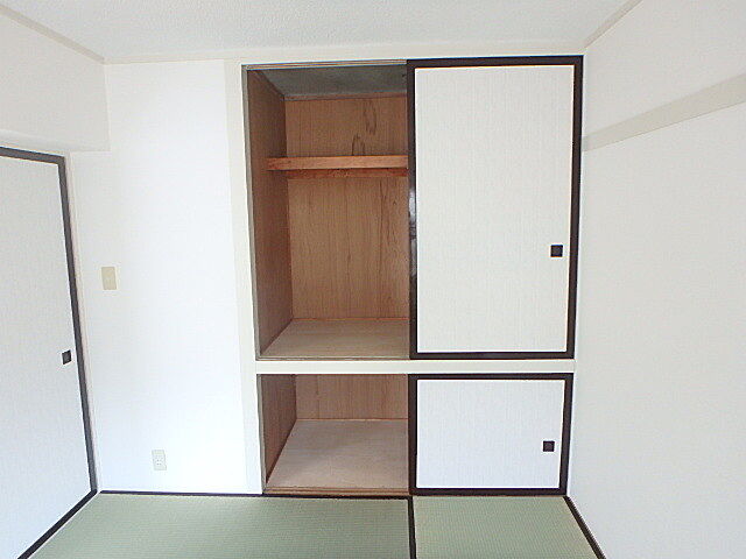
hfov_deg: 79.0
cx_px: 373
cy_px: 280
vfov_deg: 63.4
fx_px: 453
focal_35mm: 21
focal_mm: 3.7
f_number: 3.5
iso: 250
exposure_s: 1/30
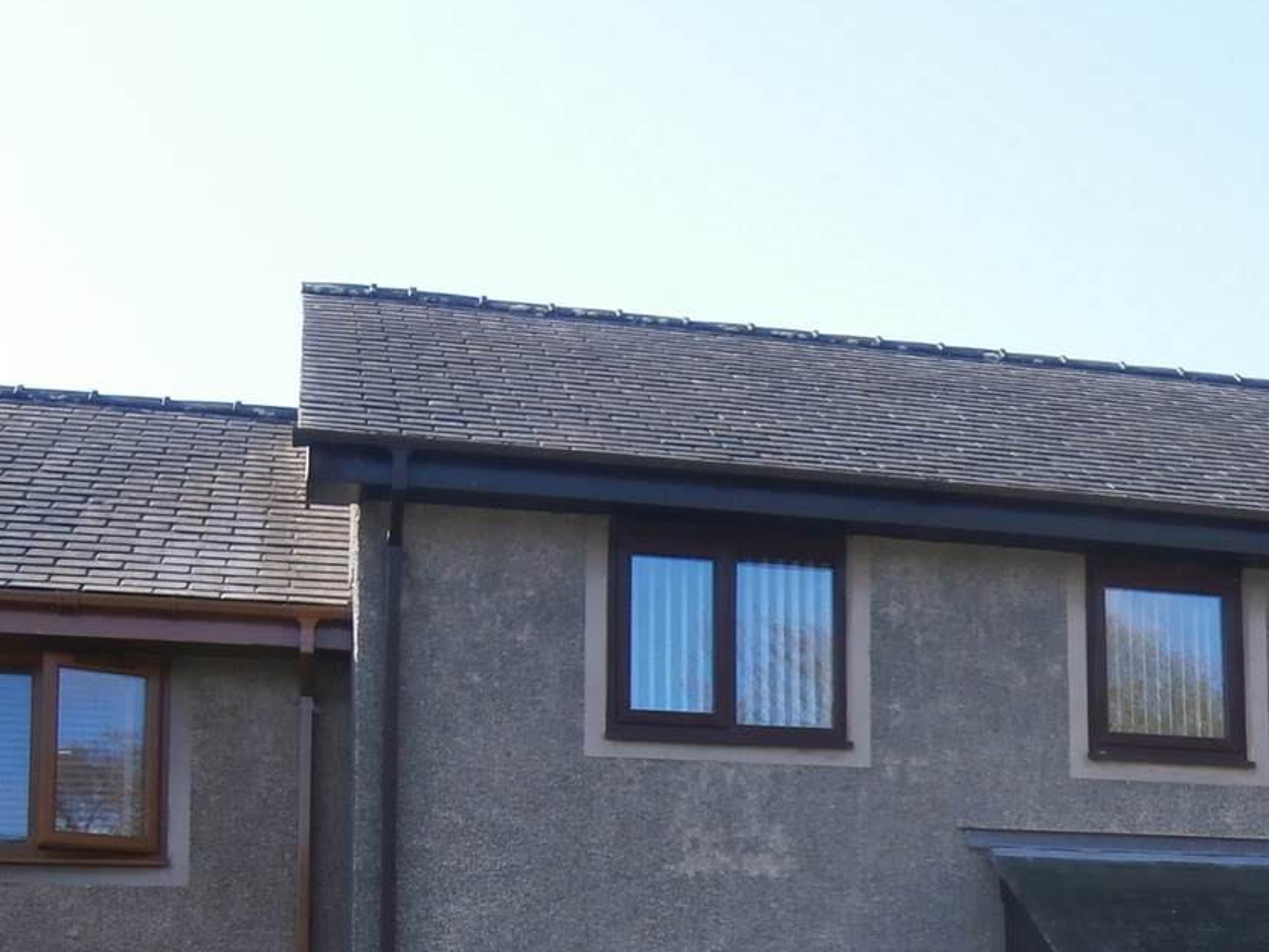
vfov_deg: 23.2
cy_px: 992
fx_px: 2200
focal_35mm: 60
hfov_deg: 30.8
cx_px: 1124
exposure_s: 1/400
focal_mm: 4.7
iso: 80
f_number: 2.8
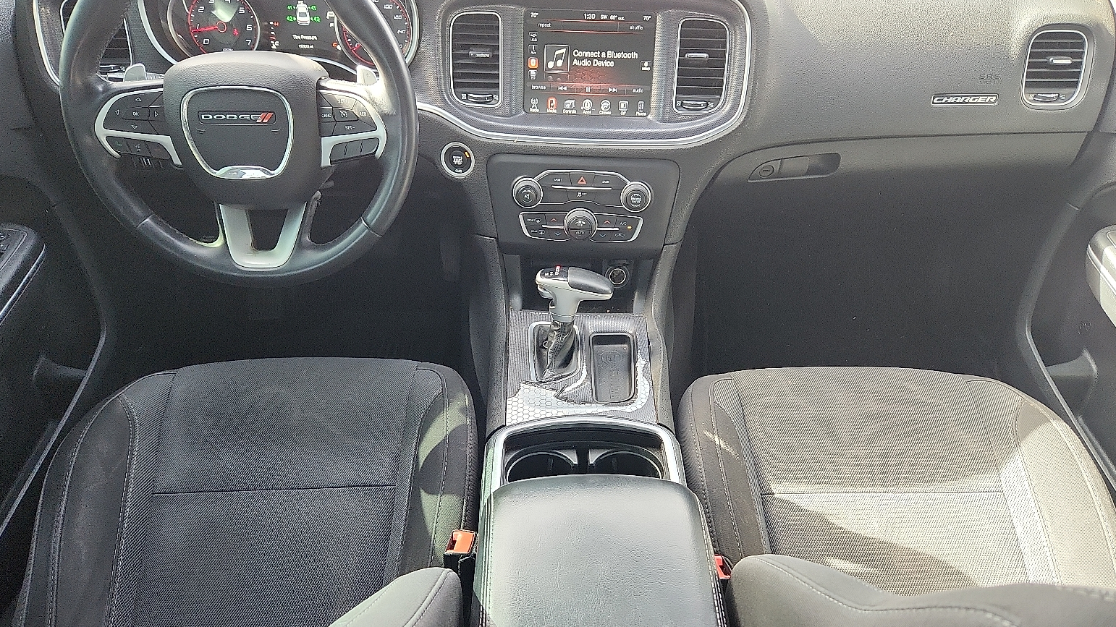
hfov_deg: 71.9
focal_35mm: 26
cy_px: 357
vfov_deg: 44.3
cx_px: 572
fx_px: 769
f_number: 1.8
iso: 253
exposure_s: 1/50
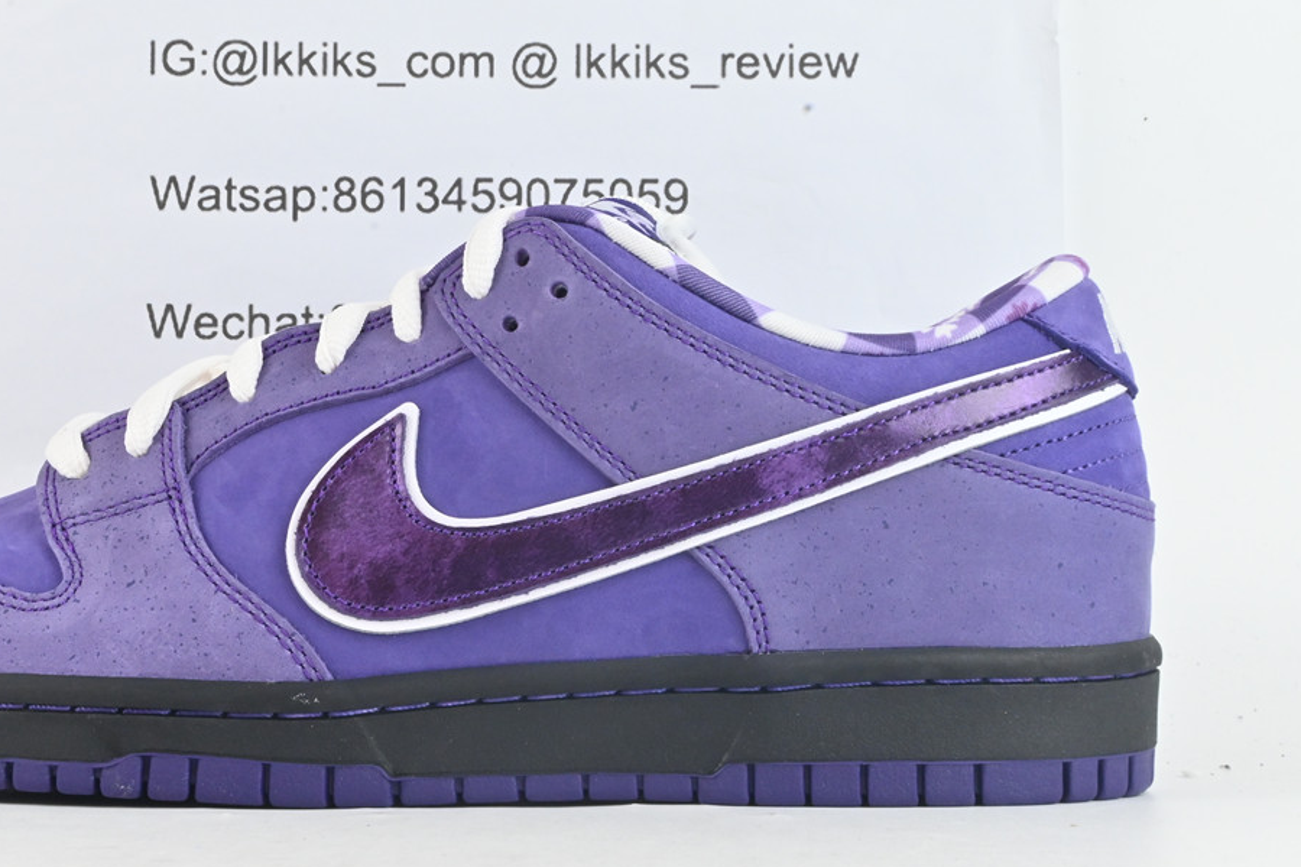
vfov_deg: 20.0
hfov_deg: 29.5
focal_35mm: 68
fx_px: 2457
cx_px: 447
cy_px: 448
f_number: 22
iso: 1250
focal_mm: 34
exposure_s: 1/15
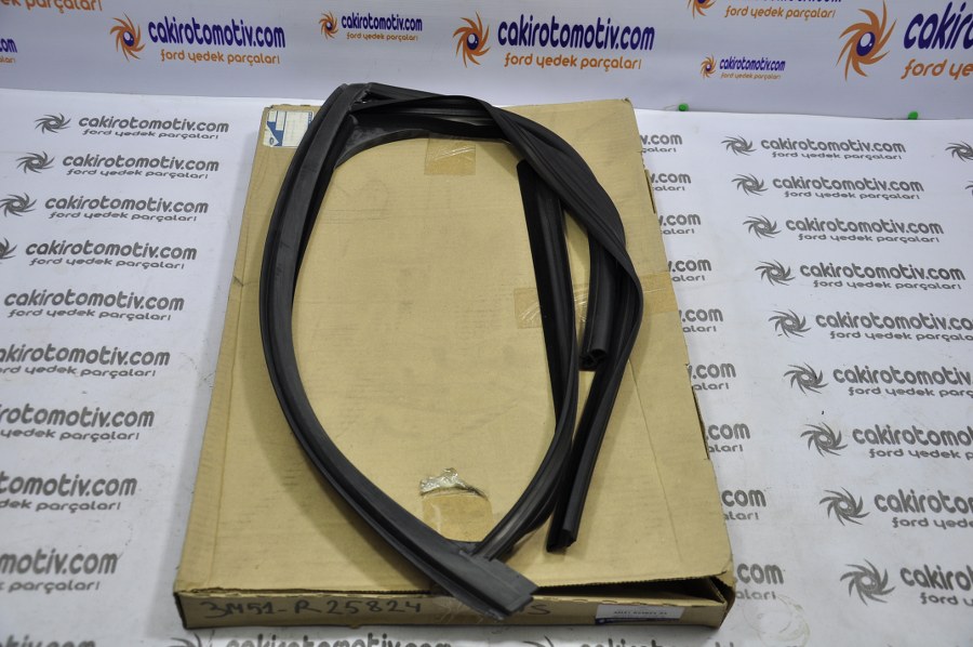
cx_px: 486
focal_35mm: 42
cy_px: 324
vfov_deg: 31.8
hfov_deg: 46.4
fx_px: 1134
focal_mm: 28
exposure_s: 1/40
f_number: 4.5
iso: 200
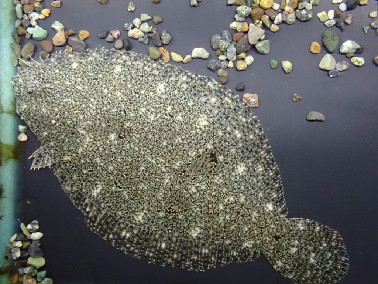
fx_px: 546
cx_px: 189
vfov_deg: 29.1
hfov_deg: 38.2
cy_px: 142
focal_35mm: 50
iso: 1600
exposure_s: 1/40
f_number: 3.2
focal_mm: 9.01
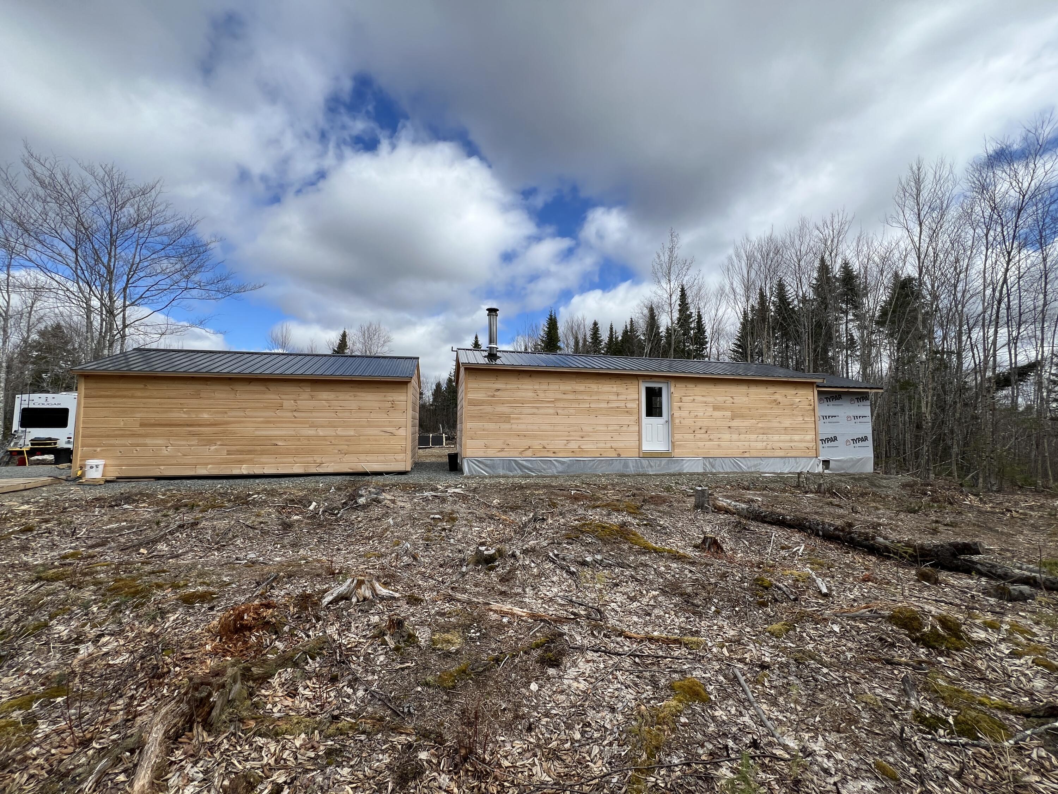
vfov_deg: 89.9
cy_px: 397
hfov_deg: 106.2
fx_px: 397
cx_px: 529
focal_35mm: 13
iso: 32
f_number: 1.8
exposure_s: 1/1698
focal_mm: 1.57
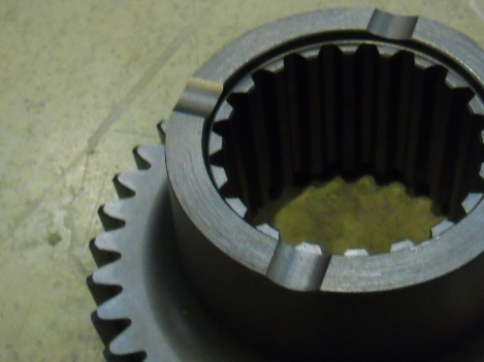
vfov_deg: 24.6
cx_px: 328
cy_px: 257
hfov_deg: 32.4
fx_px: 824
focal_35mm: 59
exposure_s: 1/22
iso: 200
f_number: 3.5
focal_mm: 4.9
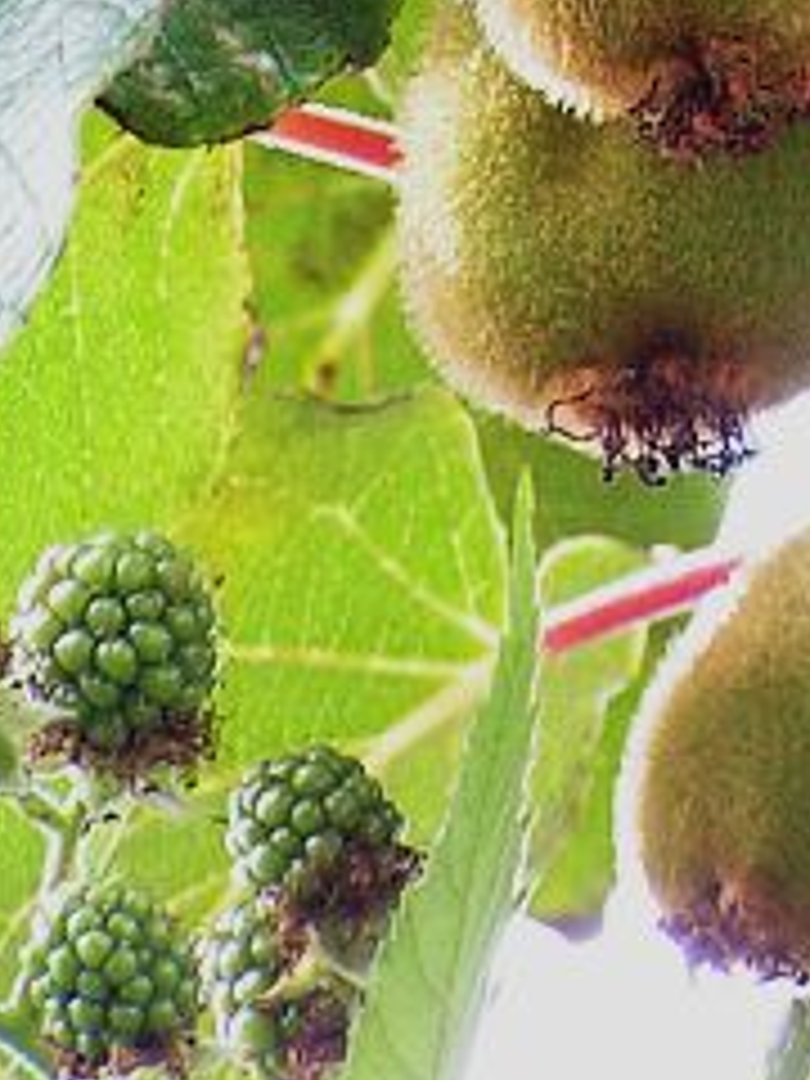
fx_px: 25927
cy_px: -794
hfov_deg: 1.8
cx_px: 1490
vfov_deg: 2.4
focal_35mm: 831
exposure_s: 1/200
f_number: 3.2
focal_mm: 36.4
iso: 200
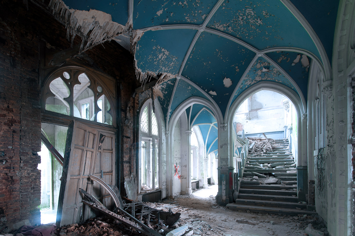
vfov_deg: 77.2
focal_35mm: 15
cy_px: 118
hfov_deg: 100.5
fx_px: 148
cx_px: 178
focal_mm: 10
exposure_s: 10
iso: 100
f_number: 11
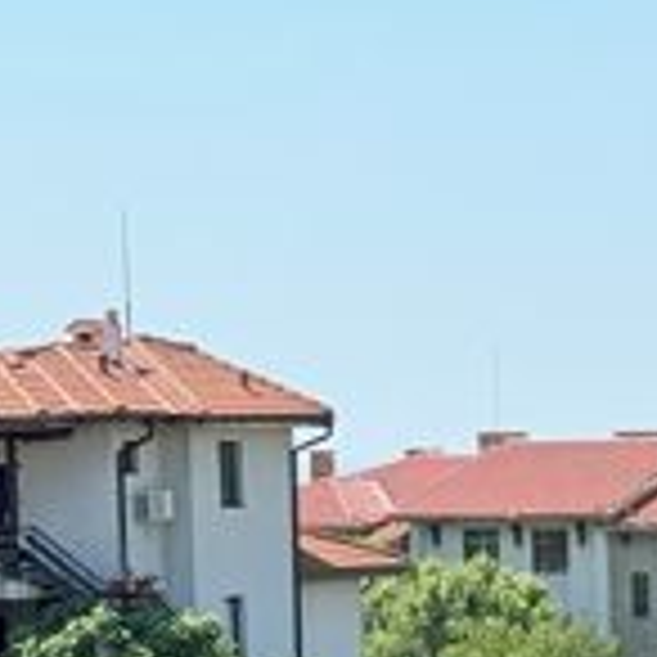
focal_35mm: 205
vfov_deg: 8.4
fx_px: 4402
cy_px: 896
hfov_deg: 8.4
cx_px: 898
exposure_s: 1/5587
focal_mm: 6.76
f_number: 1.78
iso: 64
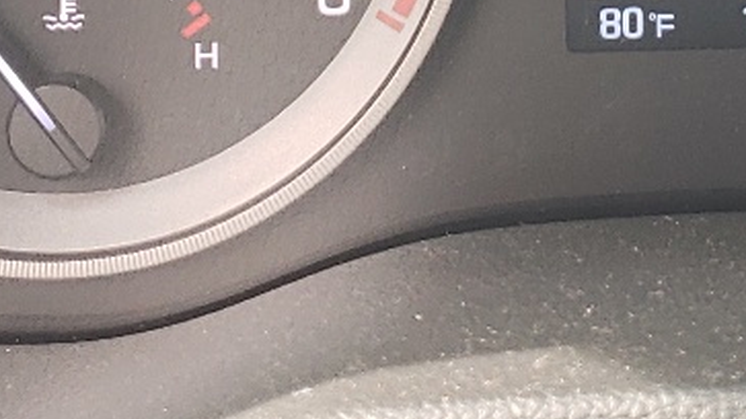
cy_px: -314
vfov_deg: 9.3
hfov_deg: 16.9
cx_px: 705
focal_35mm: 125
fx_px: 2472
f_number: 1.5
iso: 78
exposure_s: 1/60.2
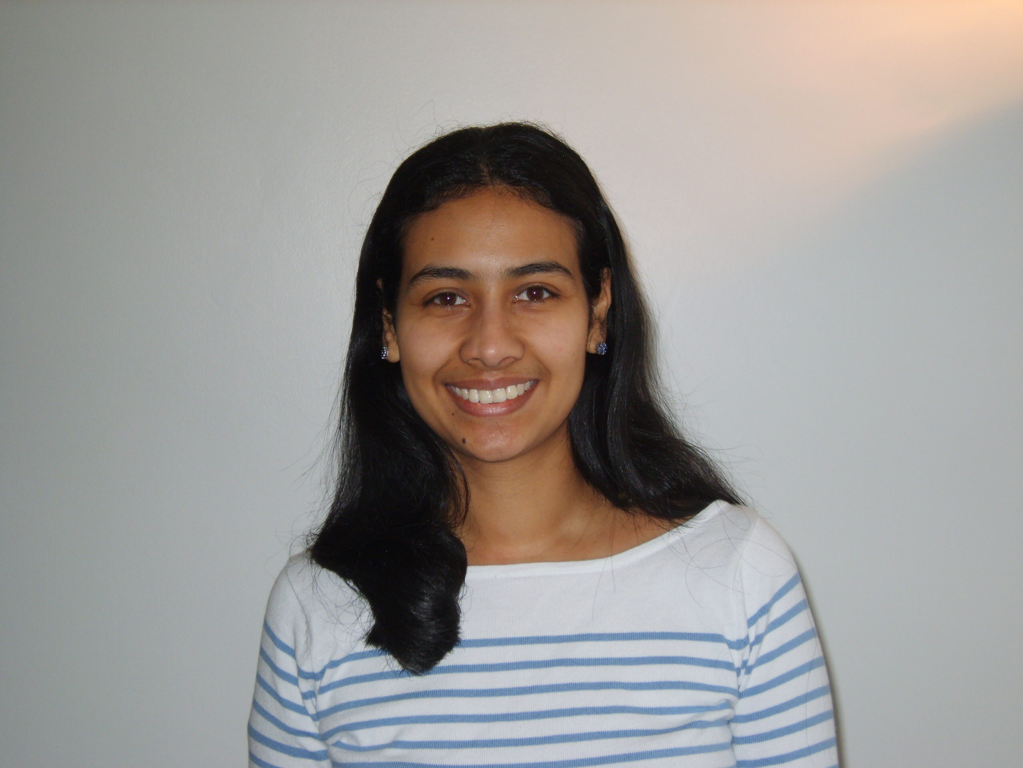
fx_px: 2128
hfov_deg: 27.0
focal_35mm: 72
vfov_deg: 20.4
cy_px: 384
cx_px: 512
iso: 100
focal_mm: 15
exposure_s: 1/45
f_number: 4.1
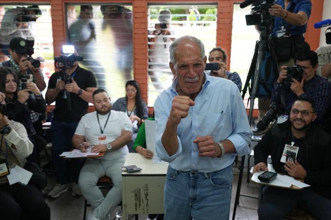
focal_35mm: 35
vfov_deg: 37.8
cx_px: 166
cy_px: 110
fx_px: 322
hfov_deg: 54.4
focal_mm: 35
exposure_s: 1/125
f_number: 4
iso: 1000
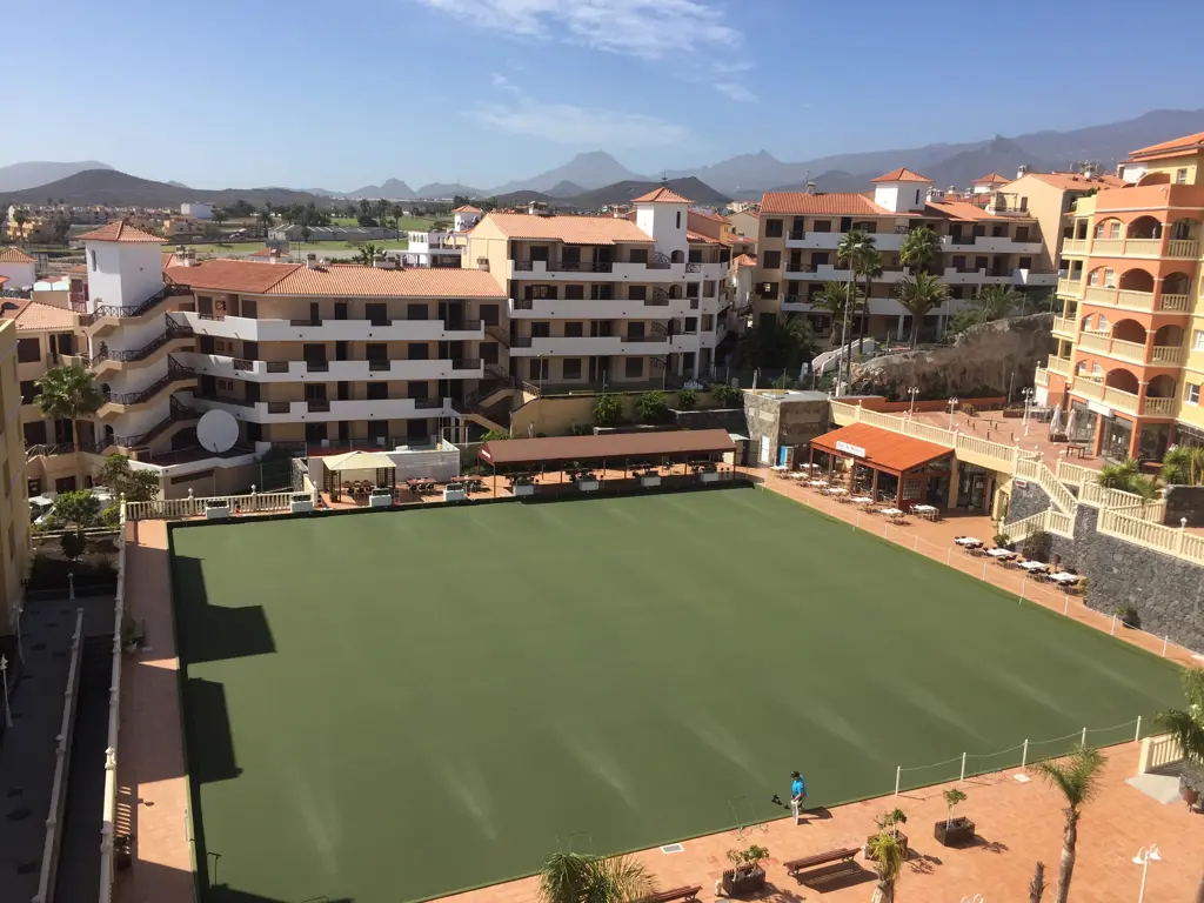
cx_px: 602
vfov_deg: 48.2
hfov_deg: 61.7
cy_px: 452
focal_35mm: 29
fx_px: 1009
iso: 32
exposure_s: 1/2326
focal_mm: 4.15
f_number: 2.2
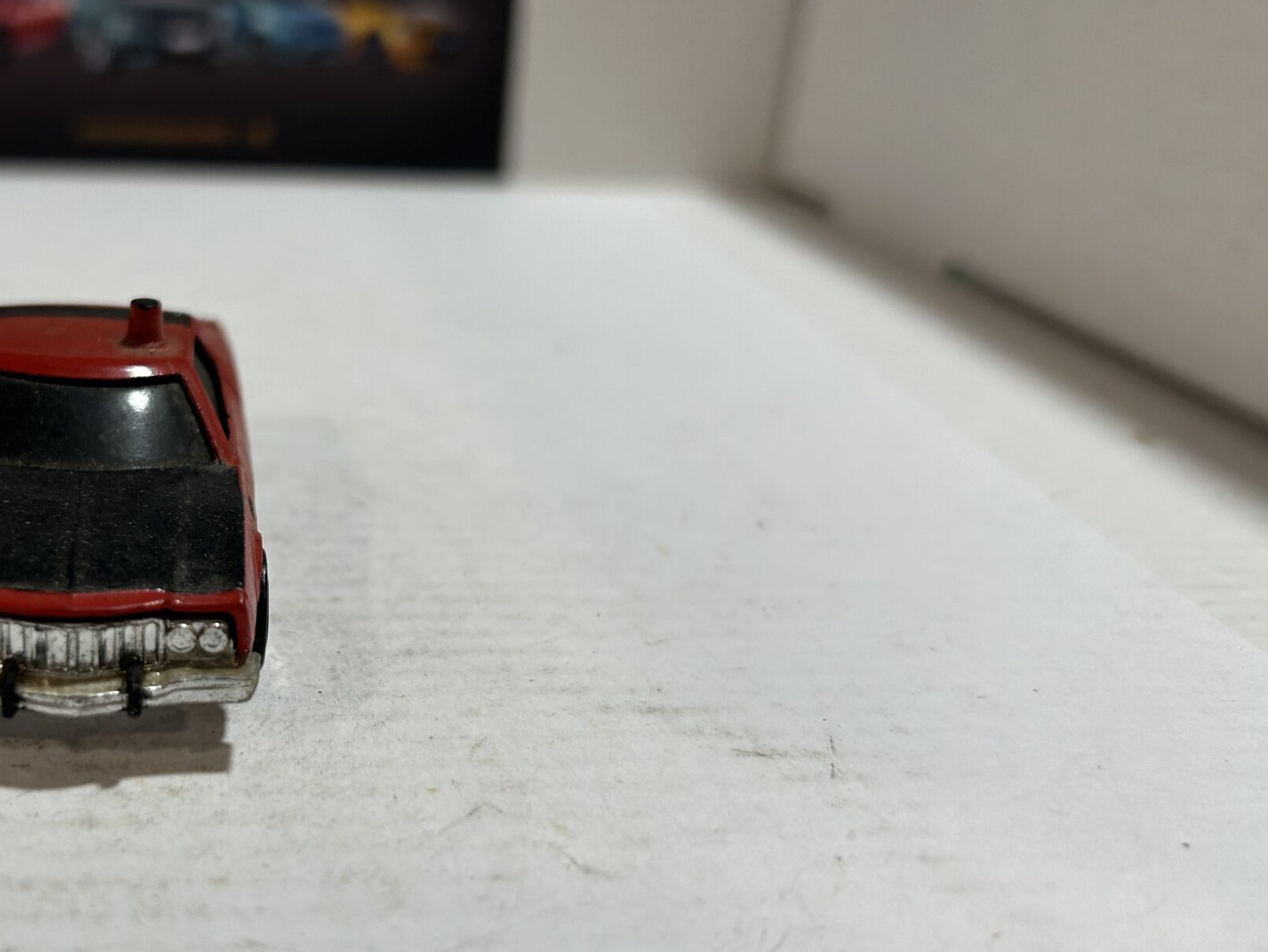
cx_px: 277
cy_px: 534
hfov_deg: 43.9
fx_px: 1502
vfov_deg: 35.1
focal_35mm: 41
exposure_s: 1/100
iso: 40
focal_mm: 5.7
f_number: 1.5
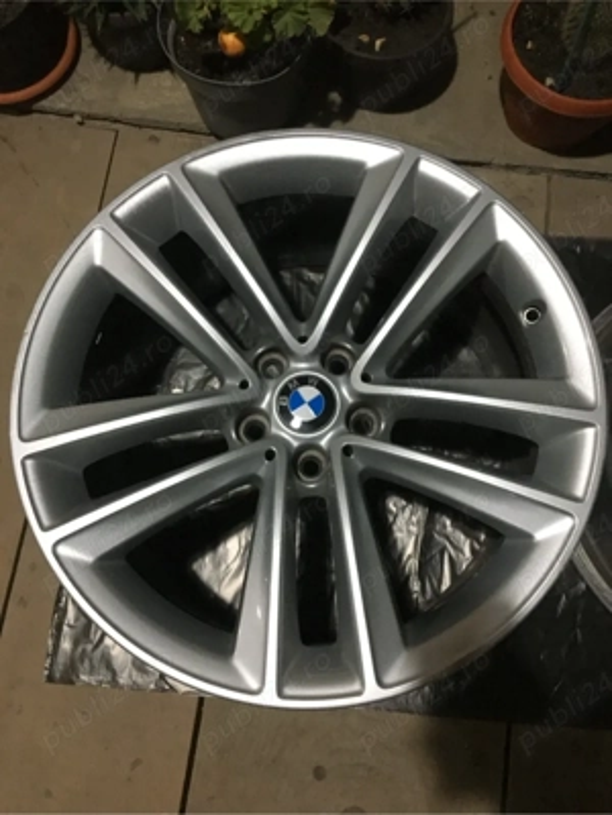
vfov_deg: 61.7
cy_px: 408
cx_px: 306
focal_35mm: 29
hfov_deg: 48.2
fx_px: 684
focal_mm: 4.15
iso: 200
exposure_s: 1/17
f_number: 2.2
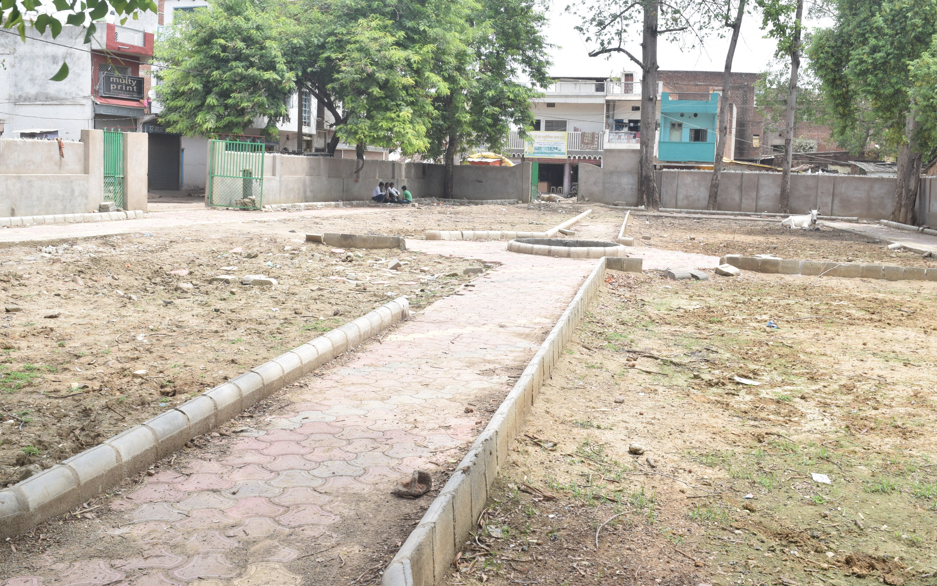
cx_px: 467
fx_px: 945
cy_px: 274
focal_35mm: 37
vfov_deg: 34.4
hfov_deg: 52.7
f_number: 16
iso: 400
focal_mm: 24
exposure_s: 1/125
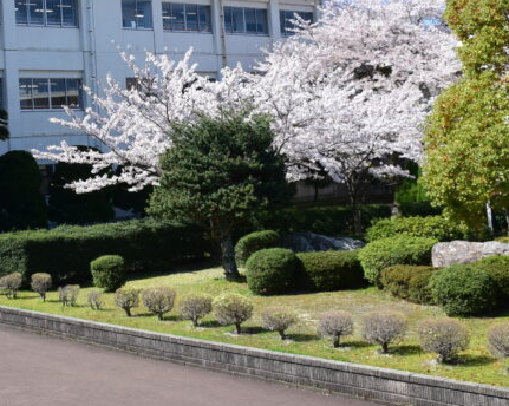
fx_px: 1008
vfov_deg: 22.4
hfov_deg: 26.9
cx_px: 12
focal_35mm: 67
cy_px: 67
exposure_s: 1/320
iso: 400
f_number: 10
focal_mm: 20
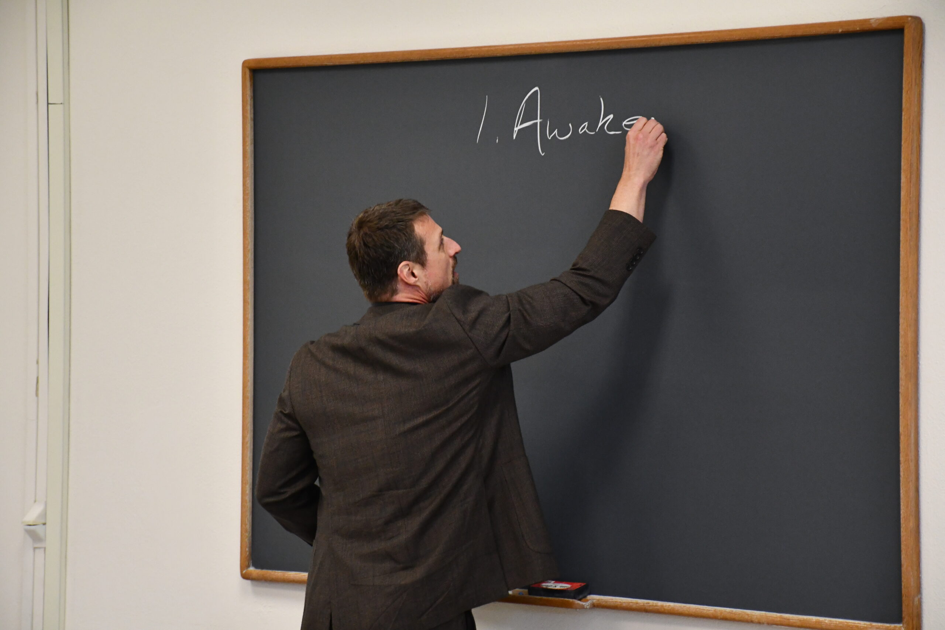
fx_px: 3334
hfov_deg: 16.1
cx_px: 472
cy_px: 315
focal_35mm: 127
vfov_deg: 10.8
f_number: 5.3
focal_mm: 85
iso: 3200
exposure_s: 1/160
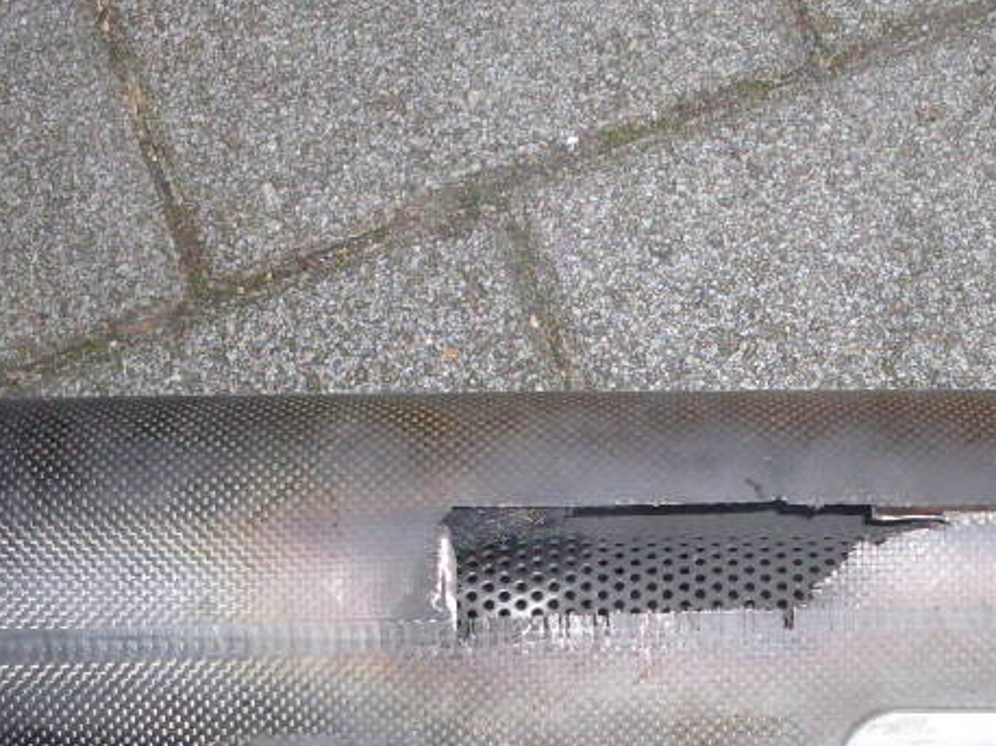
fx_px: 2444
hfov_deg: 22.8
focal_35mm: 85
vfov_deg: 17.2
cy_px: 613
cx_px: 772
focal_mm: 6.3
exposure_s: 1/45
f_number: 2.8
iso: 100
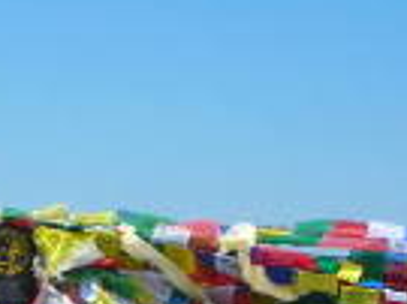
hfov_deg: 6.0
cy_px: 322
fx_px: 3877
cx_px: -136
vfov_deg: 4.5
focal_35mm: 330
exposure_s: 1/308
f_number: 5.3
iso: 50
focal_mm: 19.2
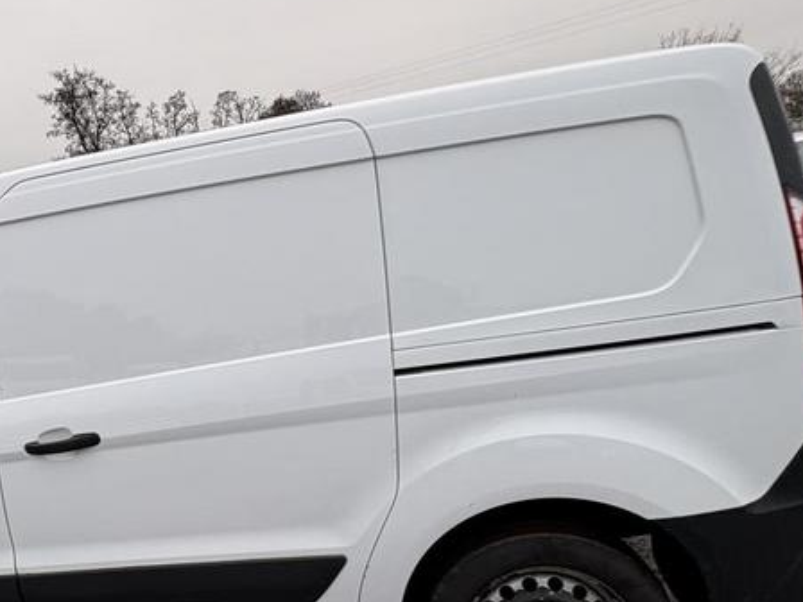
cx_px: 199
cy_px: 374
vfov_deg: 49.3
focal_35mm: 28
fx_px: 650
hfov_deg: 60.0
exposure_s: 1/172
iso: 40
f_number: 2.2
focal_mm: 2.22
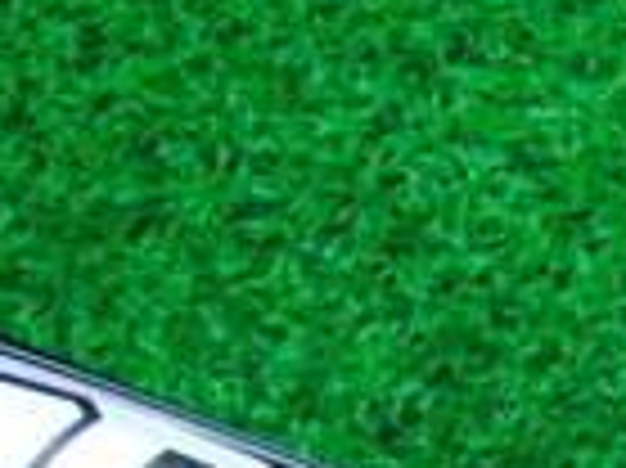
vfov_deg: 7.2
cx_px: 1333
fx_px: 3578
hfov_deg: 9.3
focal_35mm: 198
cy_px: 994
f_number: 3.7
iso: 3200
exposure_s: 1/200
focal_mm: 7.54
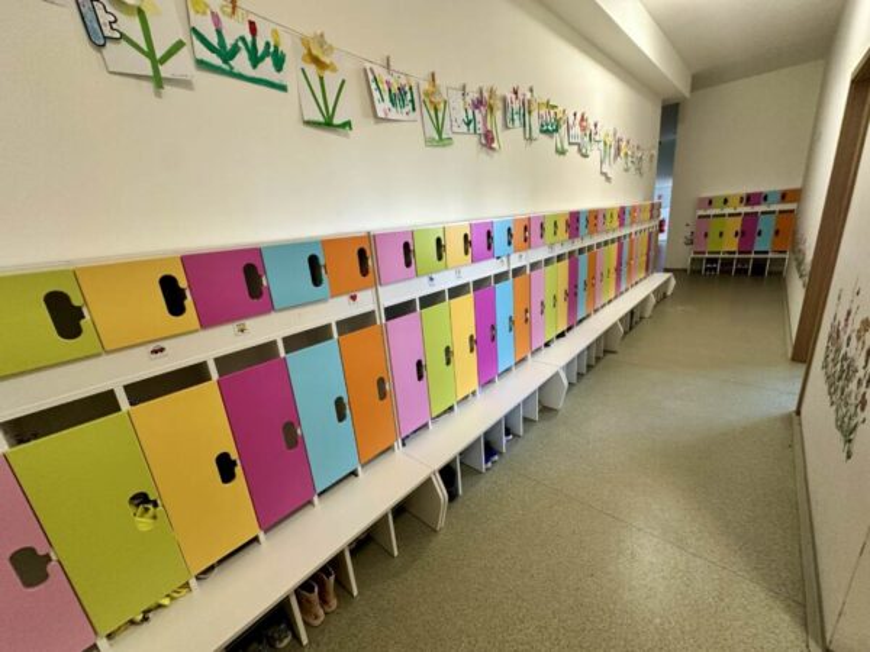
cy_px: 326
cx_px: 435
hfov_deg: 102.1
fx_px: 352
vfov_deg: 85.7
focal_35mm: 14
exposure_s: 1/50
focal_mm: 2.22
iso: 320
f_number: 2.2
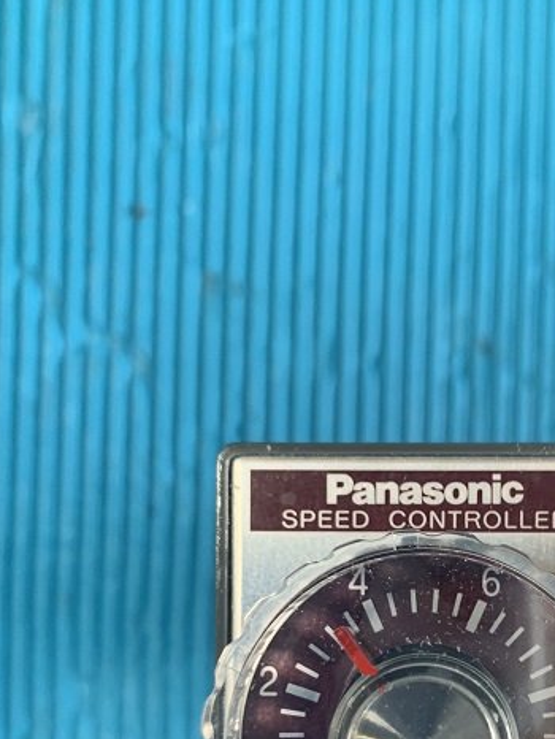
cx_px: 442
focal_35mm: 45
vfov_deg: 40.2
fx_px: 961
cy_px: 599
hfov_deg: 31.4
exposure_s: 1/60
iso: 250
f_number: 1.8
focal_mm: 4.25
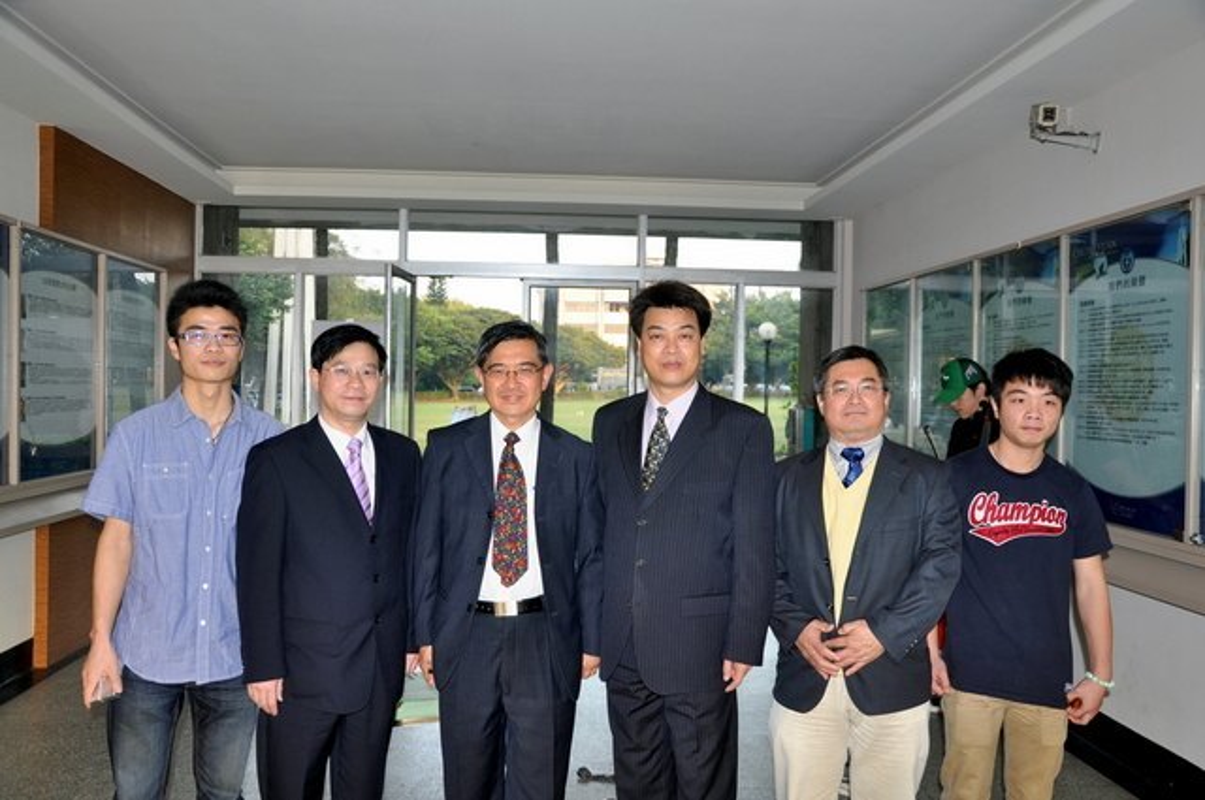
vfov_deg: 41.6
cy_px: 400
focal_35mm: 32
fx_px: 1053
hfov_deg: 59.6
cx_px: 602
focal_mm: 21
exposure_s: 1/60
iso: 200
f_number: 3.8
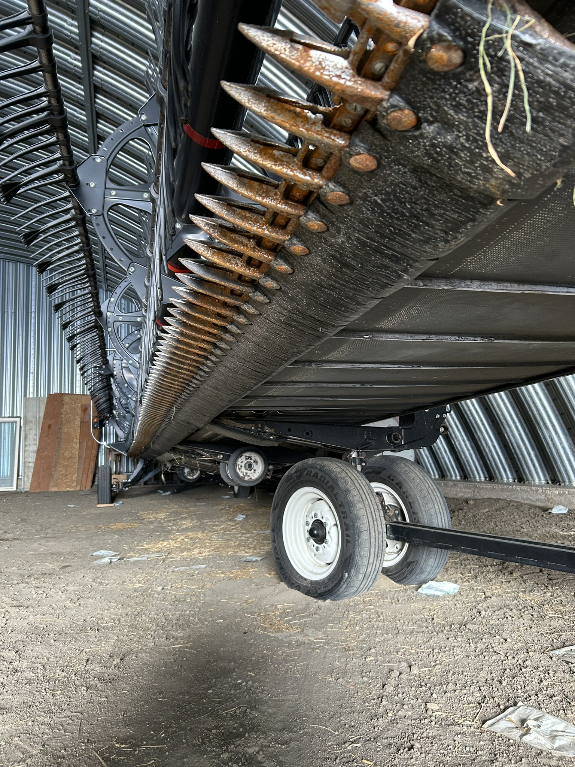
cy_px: 384
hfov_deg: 53.1
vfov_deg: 67.3
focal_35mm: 26
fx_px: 576
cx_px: 288
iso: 125
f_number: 1.5
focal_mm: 5.7
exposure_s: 1/64
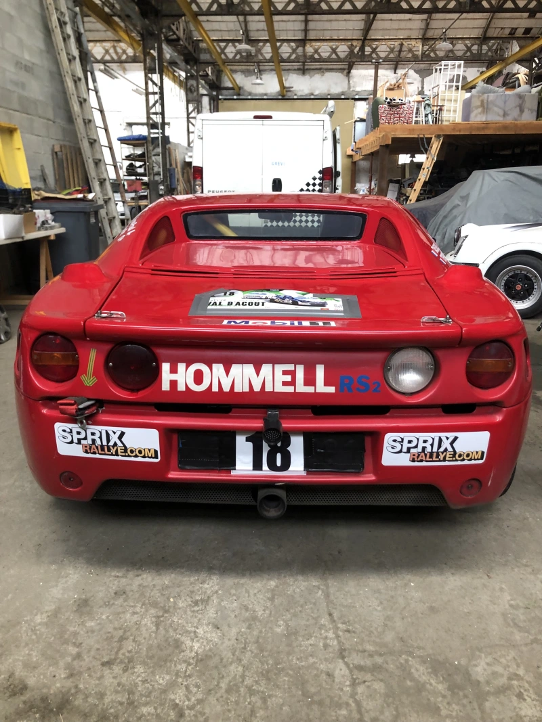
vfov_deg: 63.4
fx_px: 585
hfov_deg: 49.7
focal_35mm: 28
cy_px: 361
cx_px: 271
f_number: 1.8
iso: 32
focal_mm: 3.99
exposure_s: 1/30
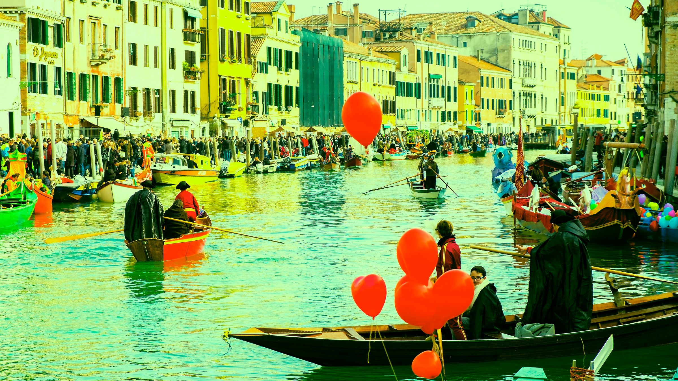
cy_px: 192
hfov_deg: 24.5
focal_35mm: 87
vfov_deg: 13.9
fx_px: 1564
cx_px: 339
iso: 200
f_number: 5
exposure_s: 1/250
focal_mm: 55
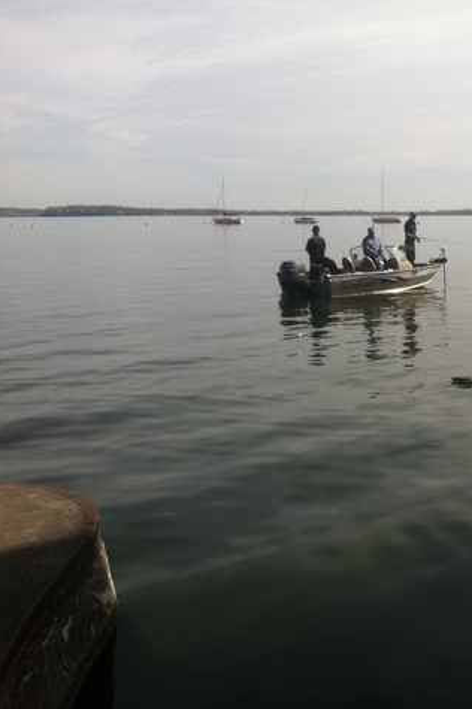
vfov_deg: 40.4
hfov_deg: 26.3
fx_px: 965
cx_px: 451
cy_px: 354
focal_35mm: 49
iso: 80
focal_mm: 3.85
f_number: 2.8
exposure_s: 1/1875
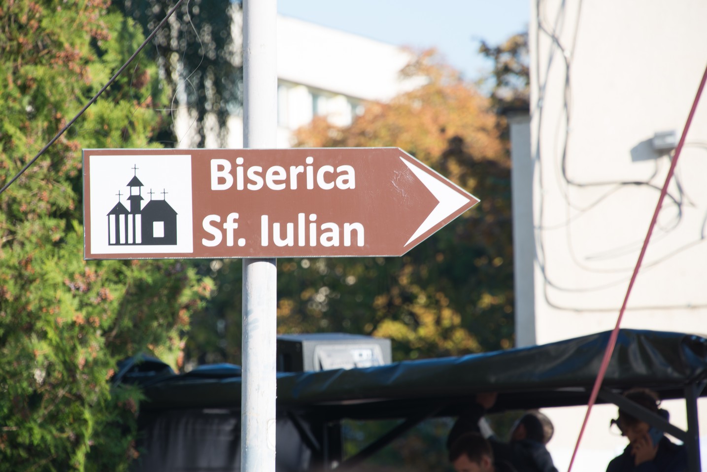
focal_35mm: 300
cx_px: 354
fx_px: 5894
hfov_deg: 6.9
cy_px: 236
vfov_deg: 4.6
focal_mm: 300
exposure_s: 1/80
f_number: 8
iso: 100
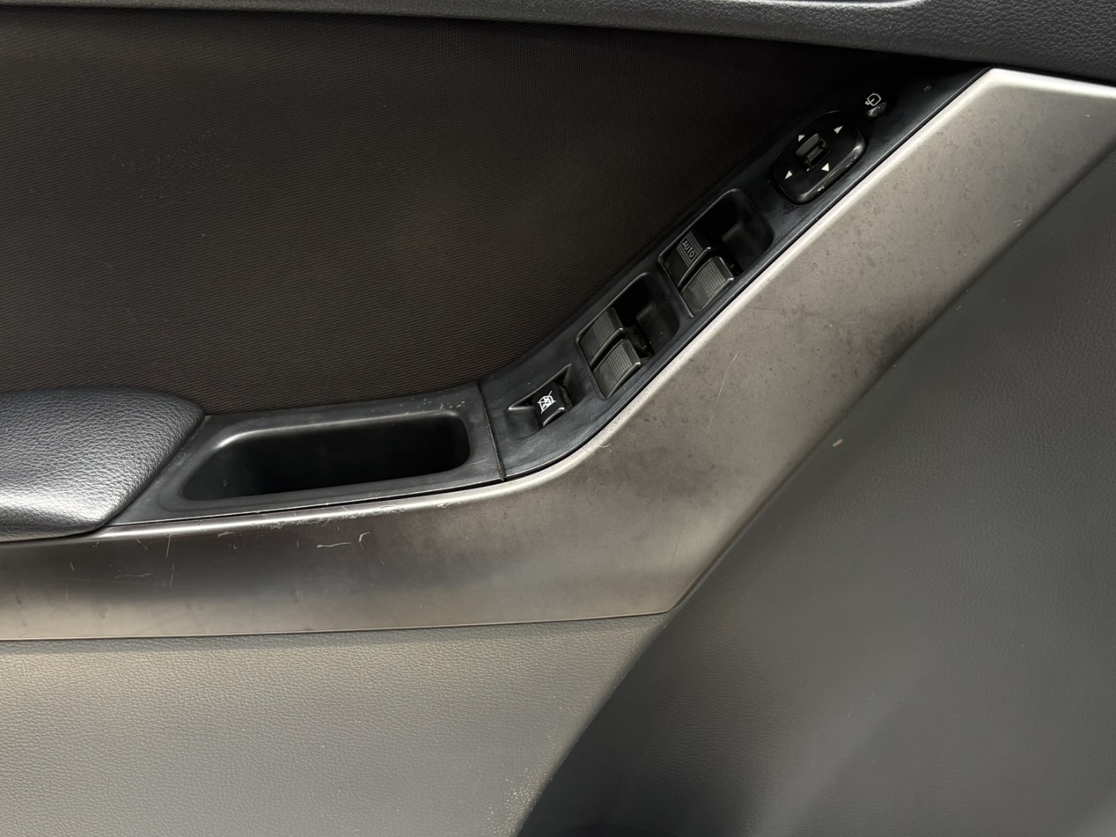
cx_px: 592
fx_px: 1354
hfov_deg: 44.8
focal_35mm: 42
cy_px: 419
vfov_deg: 34.3
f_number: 1.6
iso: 64
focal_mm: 5.96
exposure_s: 1/60
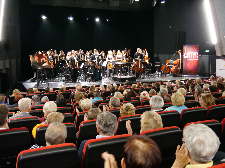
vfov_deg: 36.0
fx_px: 260
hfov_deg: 46.8
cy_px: 84
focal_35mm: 40
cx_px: 112
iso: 5000
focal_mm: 20
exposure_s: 1/60
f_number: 4.1
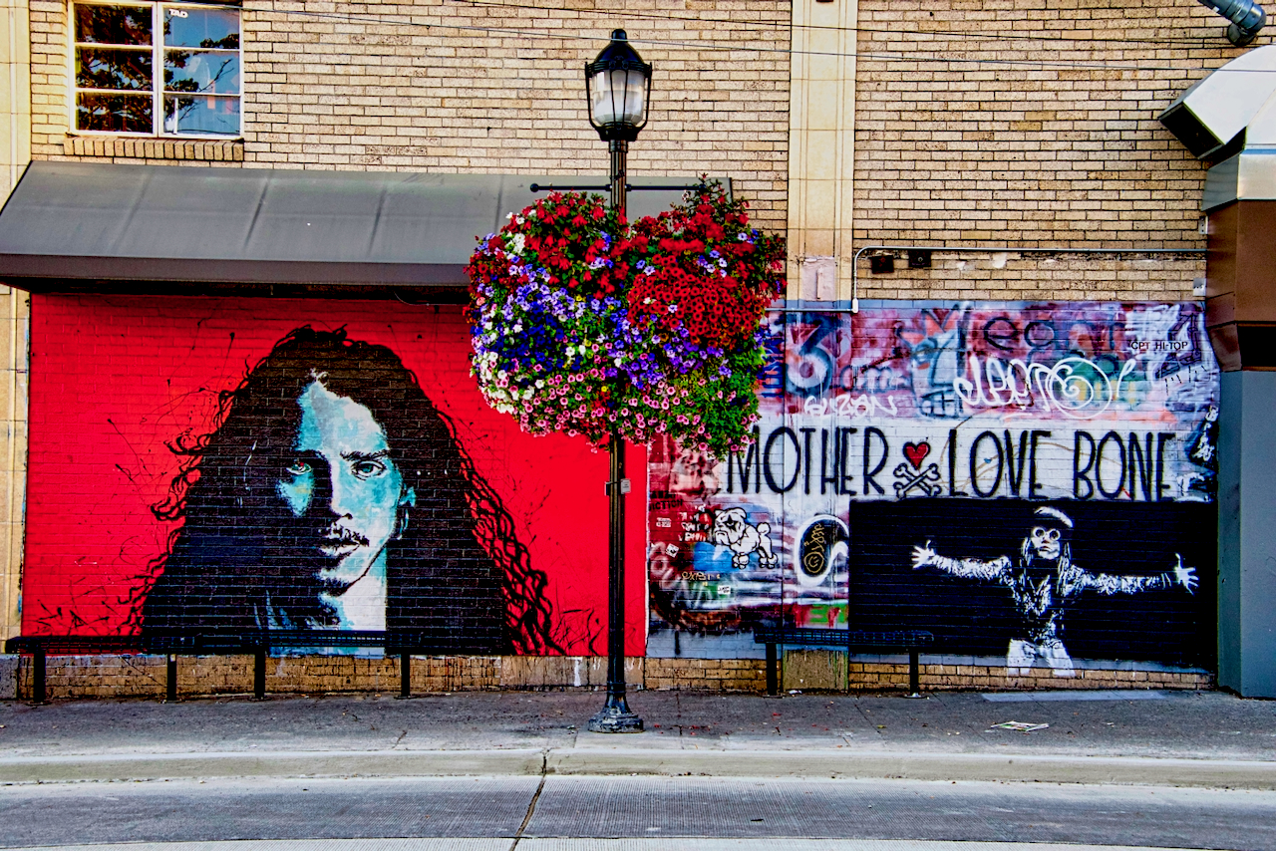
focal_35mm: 66
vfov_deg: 20.6
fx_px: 2340
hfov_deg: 30.5
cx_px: 638
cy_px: 426
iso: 1600
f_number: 5.6
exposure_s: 1/125
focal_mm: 44
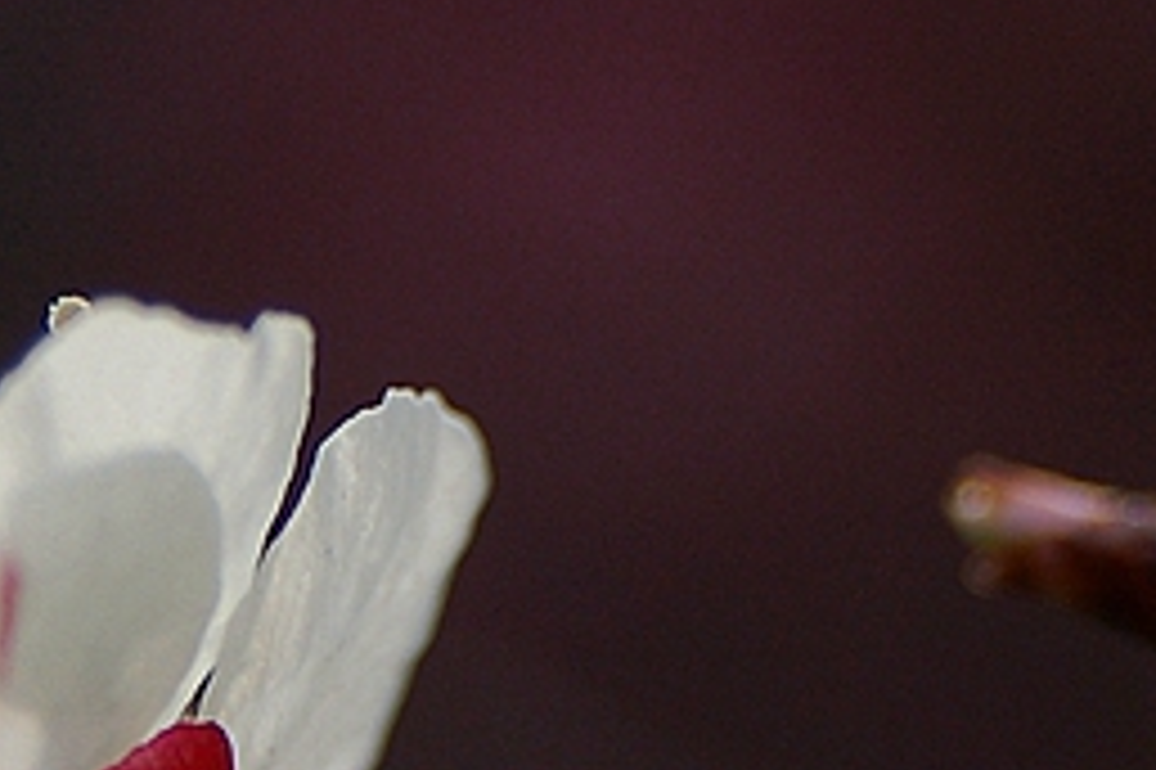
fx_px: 13413
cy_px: 83
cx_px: 805
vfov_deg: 3.3
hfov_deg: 4.9
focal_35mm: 418
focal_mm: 70
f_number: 5
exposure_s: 1/500
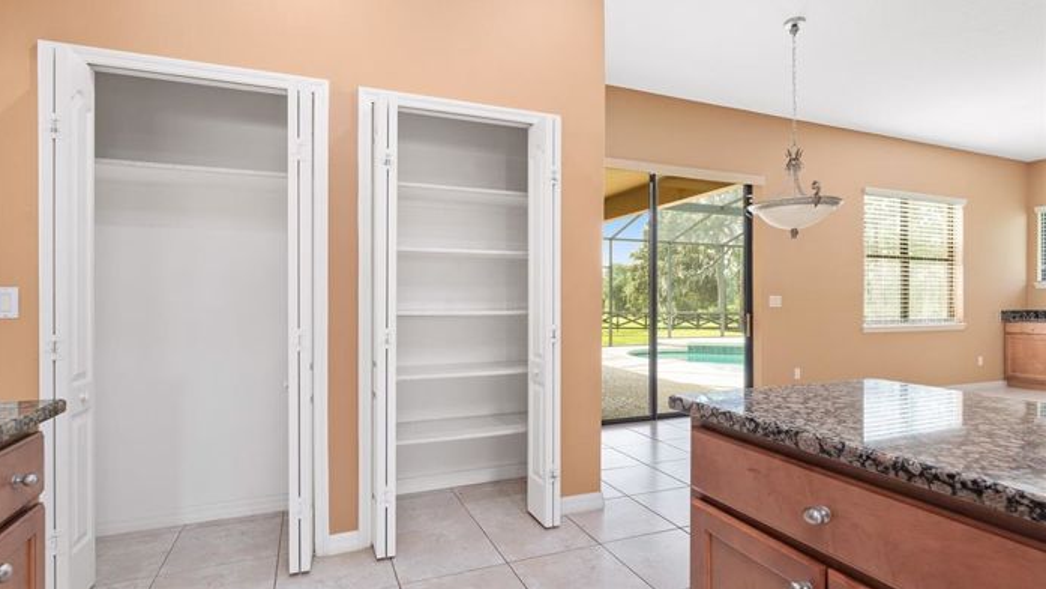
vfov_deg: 59.5
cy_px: 316
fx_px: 514
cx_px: 518
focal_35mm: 19
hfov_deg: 91.0
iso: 200
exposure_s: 1/3
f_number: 8
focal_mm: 17.5
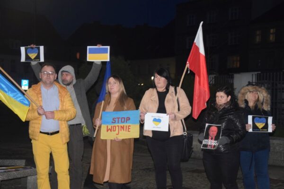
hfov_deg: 29.9
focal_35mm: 68
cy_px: 94
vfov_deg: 20.2
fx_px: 532
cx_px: 142
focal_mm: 45
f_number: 4.8
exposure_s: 1/60
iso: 3200
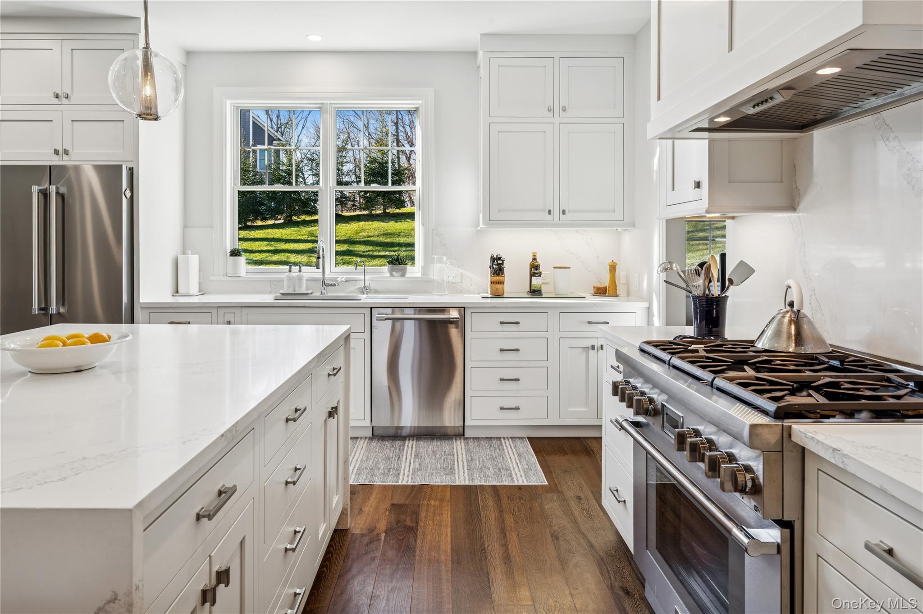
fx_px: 538
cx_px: 462
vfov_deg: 59.4
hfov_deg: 81.2
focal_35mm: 21
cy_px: 307
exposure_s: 1/13
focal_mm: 21
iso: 200
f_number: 11
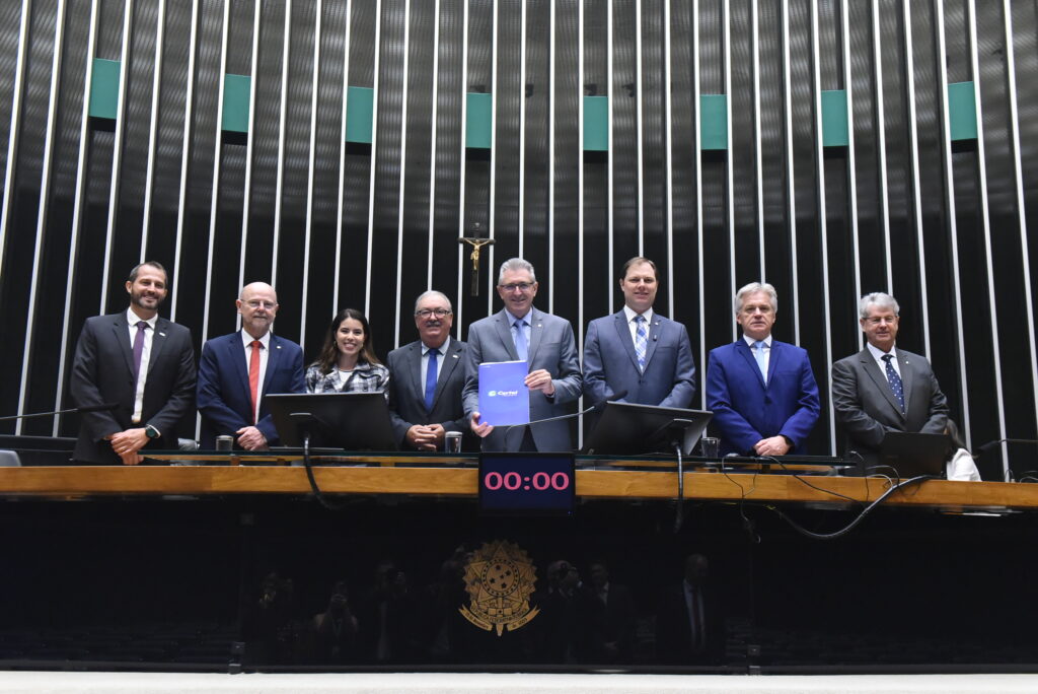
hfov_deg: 50.7
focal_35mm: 38
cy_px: 347
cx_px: 519
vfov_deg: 35.1
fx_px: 1096
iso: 8000
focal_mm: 38
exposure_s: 1/125
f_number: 6.3
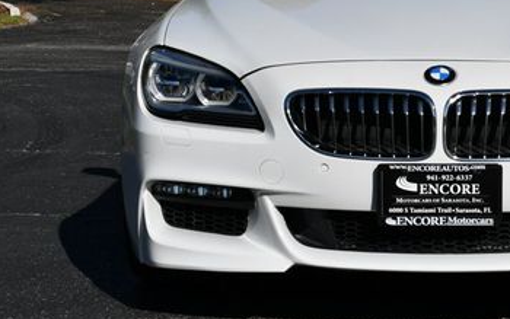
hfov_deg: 18.4
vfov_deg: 11.6
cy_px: 55
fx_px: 1557
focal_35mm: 112
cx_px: 439
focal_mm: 30
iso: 100
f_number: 10
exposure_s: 1/400
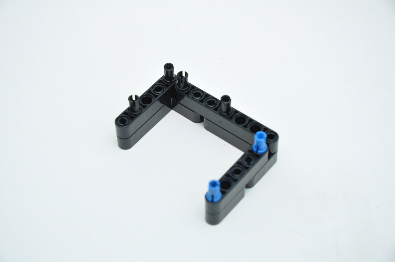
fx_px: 1151
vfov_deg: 13.0
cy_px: 131
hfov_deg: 19.5
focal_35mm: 105
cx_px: 198
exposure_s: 1/60
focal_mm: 70
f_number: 7.1
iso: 200
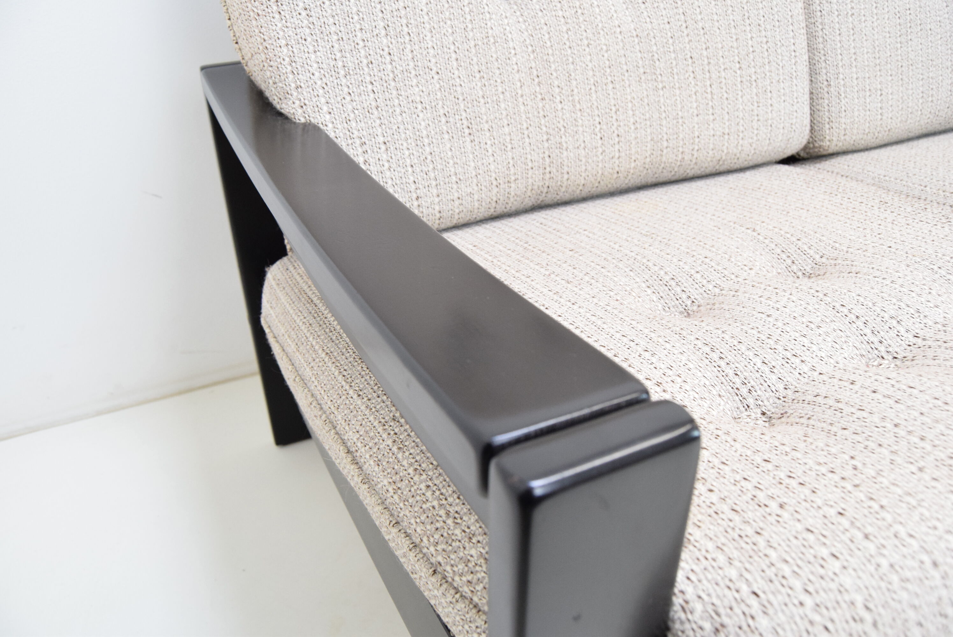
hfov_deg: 67.3
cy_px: 318
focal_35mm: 27
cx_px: 476
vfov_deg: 48.0
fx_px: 715
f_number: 5
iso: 1600
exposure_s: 1/100
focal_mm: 18
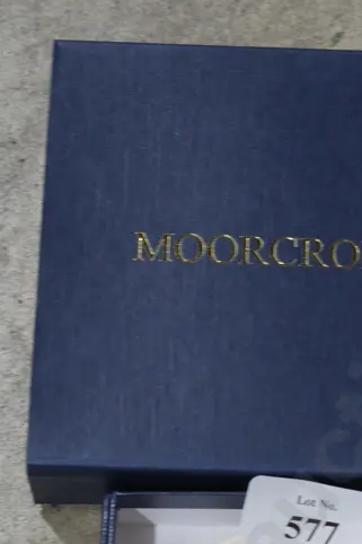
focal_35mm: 137
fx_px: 2068
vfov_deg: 14.8
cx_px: 312
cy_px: 493
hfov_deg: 10.0
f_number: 6.3
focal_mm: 31
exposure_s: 1/80
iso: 640
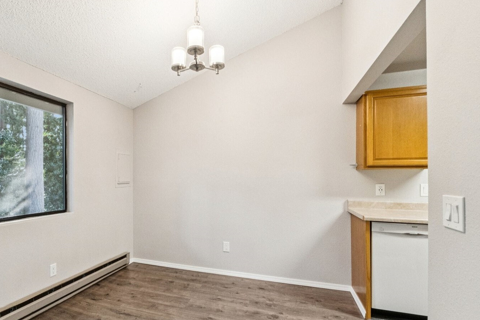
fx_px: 253
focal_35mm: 19
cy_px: 175
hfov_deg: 85.6
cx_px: 187
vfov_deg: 64.4
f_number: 9
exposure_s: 1/30
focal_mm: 10
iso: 1600
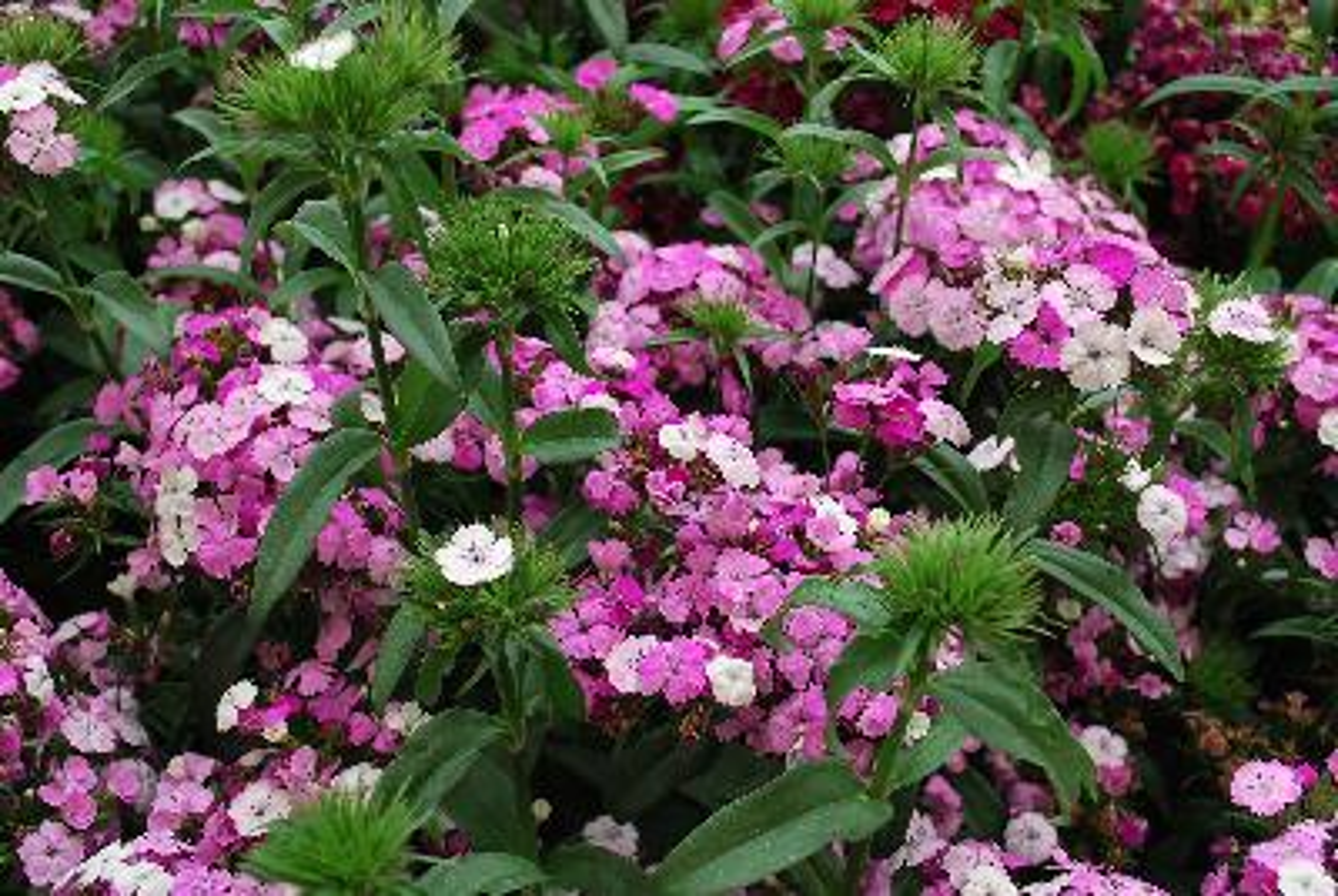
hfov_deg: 49.5
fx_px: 1452
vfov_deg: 34.3
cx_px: 669
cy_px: 448
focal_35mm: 39
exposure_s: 1/125
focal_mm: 26
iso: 140
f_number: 5.6
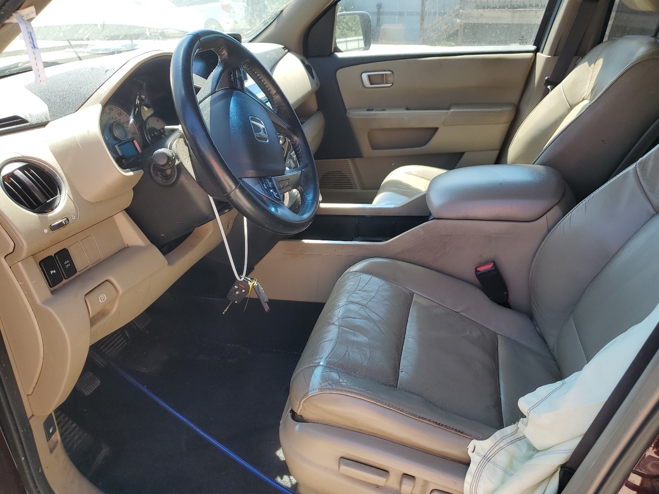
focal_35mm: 26
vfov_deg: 53.1
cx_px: 330
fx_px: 495
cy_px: 247
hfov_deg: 67.3
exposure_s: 1/400
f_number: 1.5
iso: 50
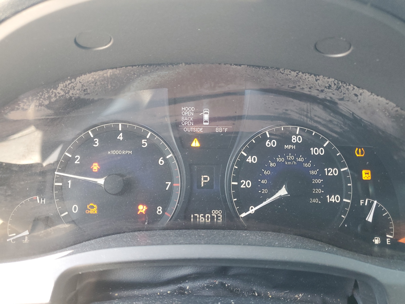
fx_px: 304
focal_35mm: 26
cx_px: 202
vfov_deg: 53.1
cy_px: 152
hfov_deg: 67.3
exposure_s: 1/60.2
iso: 136
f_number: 1.5
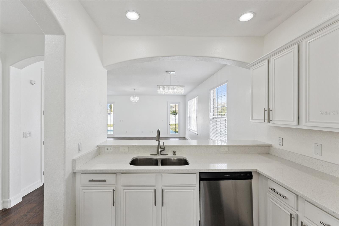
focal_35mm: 15
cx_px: 170
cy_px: 113
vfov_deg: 76.6
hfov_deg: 99.7
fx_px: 143
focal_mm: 15.2
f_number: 10
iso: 800
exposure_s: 1/160
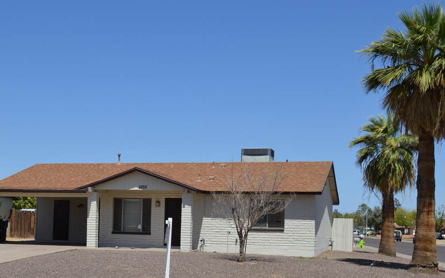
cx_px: 165
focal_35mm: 53
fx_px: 643
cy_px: 194
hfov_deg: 37.9
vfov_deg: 24.2
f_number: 10
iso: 100
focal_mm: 26
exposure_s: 1/400
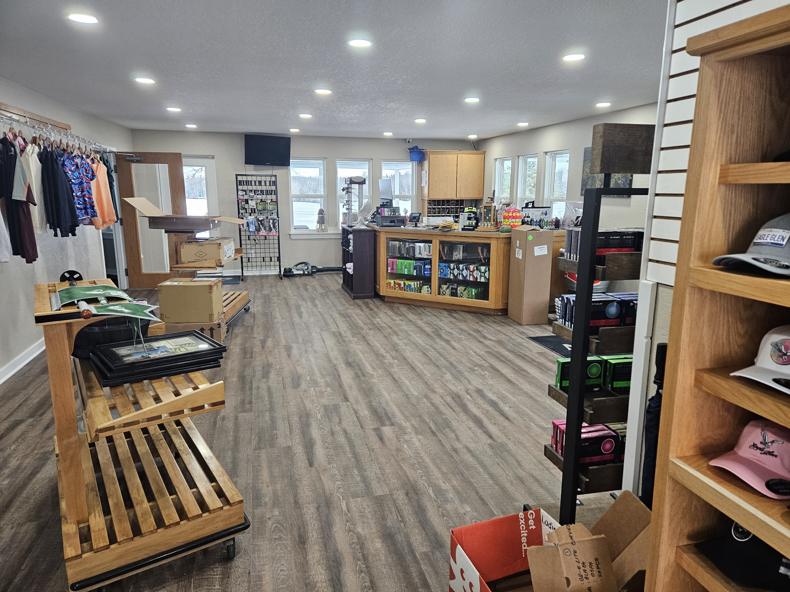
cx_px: 395
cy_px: 296
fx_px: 525
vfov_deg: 58.9
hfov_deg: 73.9
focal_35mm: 23
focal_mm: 5.4
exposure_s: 1/120
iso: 250
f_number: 1.8
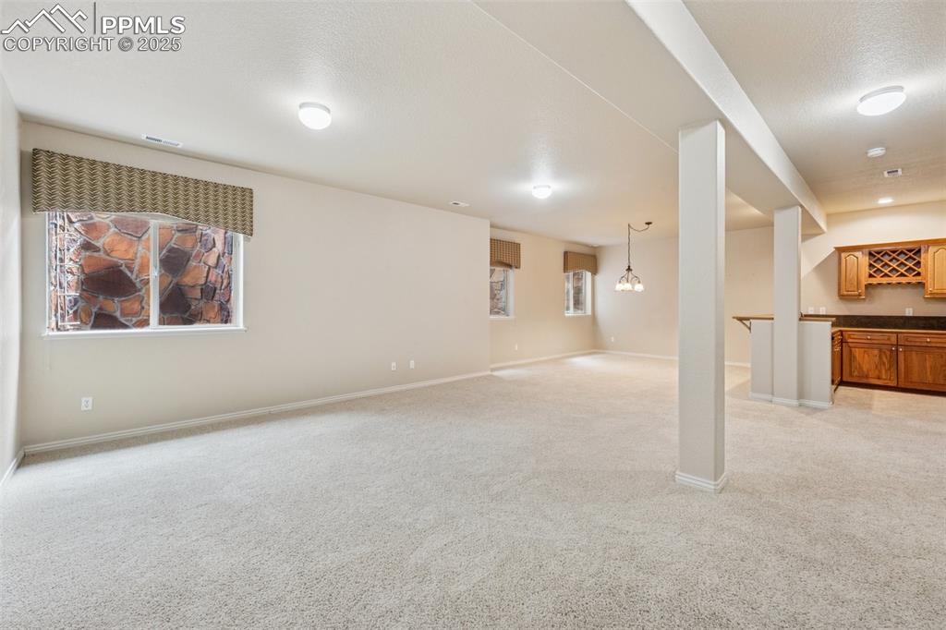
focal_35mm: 15
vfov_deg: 77.3
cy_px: 315
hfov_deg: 100.4
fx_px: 394
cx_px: 473
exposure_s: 2.5
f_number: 11
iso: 100
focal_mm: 15
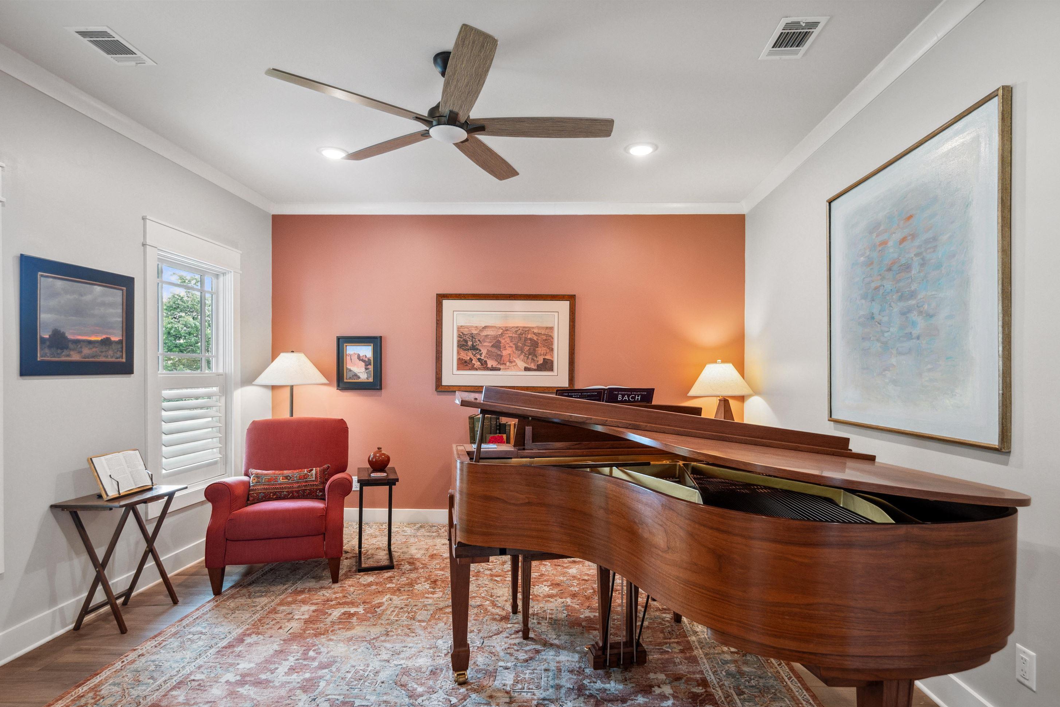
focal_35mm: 18
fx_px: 530
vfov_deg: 67.3
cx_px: 549
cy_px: 374
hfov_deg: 90.0
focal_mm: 17
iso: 1600
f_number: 5.6
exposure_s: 1/80
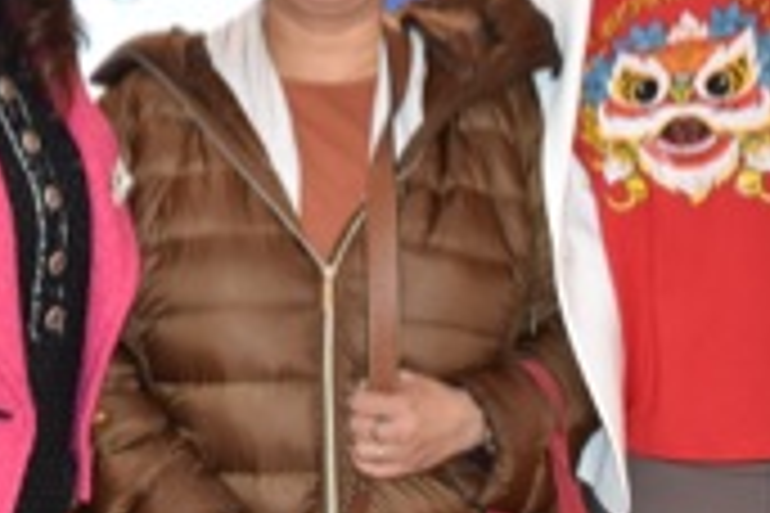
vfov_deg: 11.5
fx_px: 2534
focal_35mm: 118
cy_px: 29
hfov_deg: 17.1
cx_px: 108
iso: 1250
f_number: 4
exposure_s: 1/60
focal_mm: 27
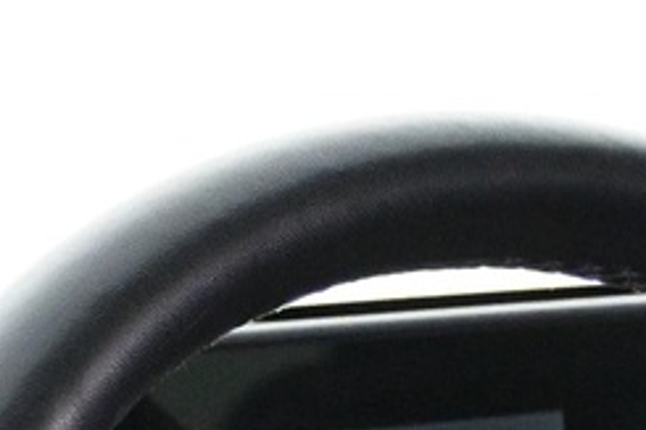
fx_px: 3831
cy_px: 1179
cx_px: 725
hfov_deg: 9.5
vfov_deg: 6.0
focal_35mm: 214
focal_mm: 21.5
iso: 4000
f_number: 4
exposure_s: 1/40
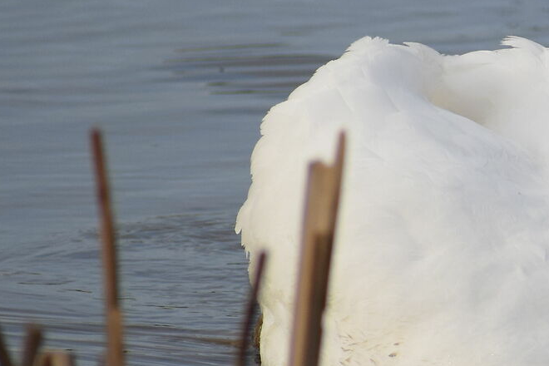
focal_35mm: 1637
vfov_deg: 0.8
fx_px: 24962
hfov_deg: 1.3
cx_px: 715
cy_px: 156
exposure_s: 1/1250
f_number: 6.3
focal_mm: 300
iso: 400
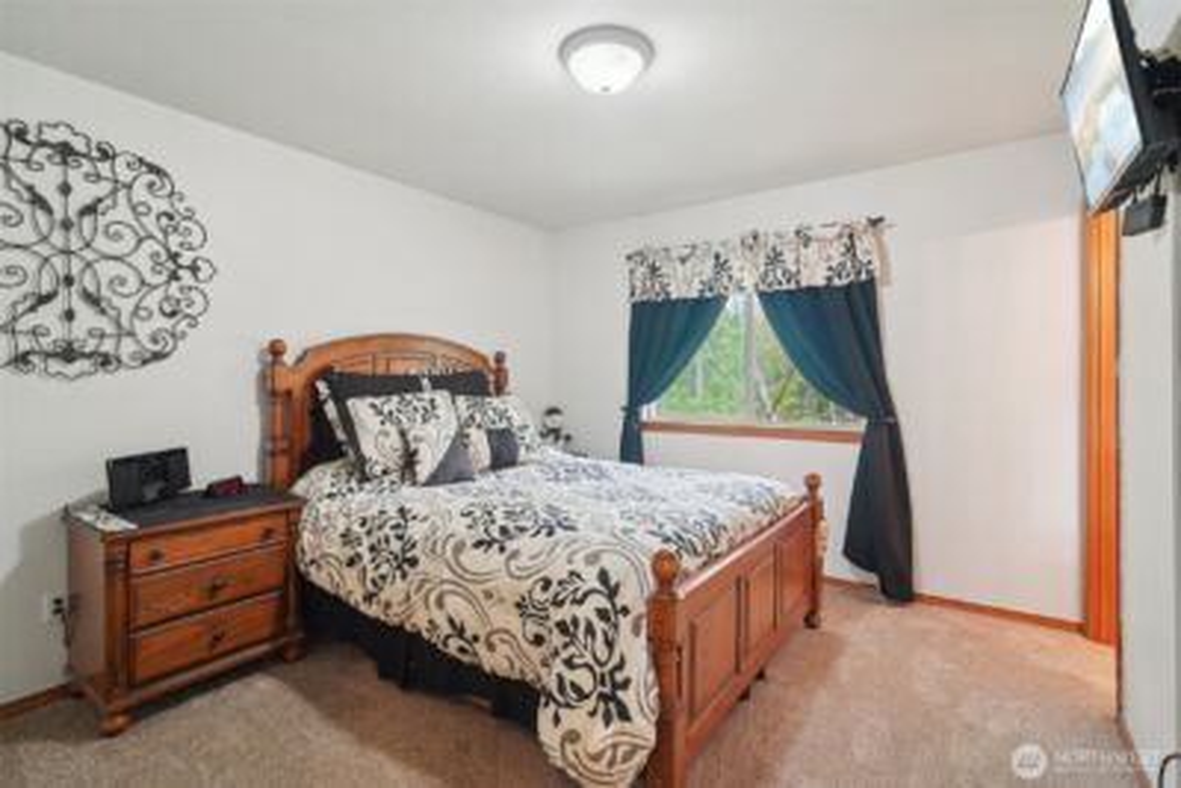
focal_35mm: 16
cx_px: 590
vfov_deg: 73.8
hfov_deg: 96.7
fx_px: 525
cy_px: 394
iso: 1600
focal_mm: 16
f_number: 8
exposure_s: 1/13
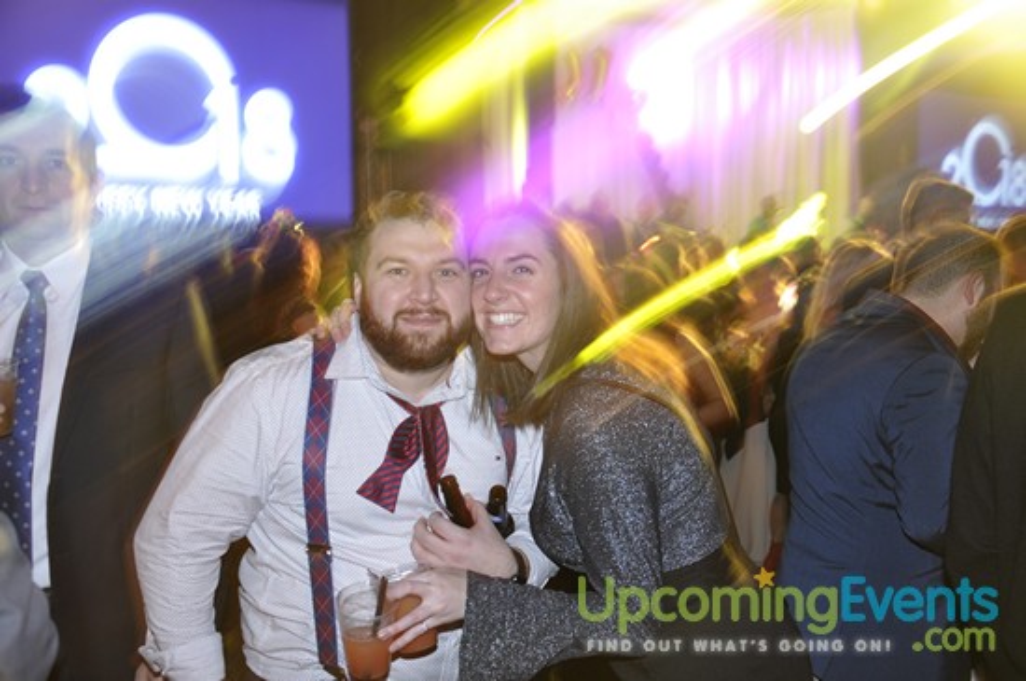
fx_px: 1110
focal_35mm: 39
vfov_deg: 34.1
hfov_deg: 49.6
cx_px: 513
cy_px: 340
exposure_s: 1/3
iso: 400
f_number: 5
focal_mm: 26
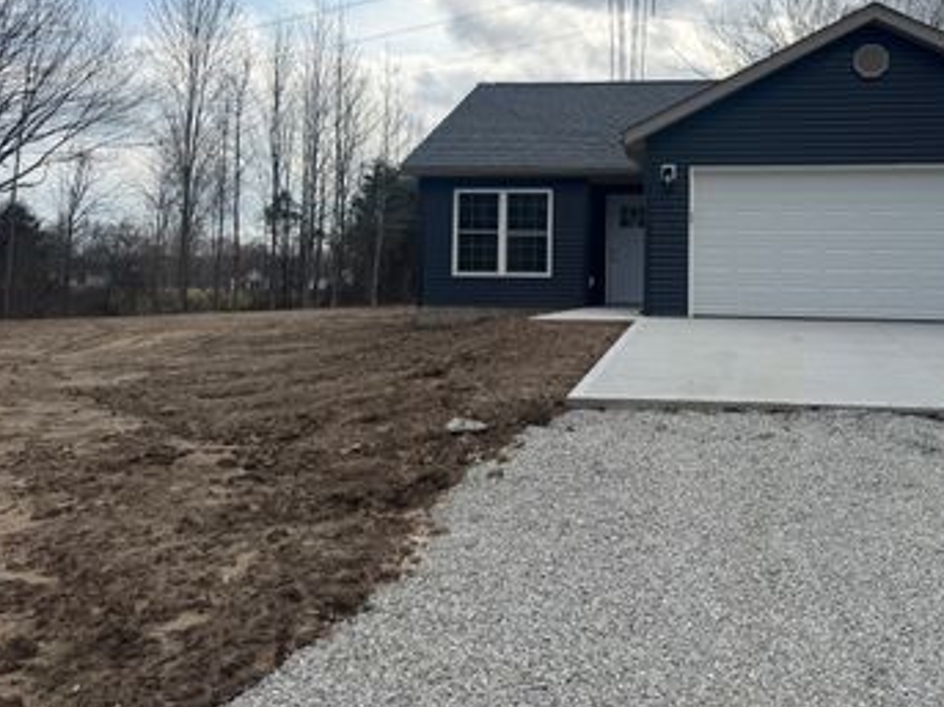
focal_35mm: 35
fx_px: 954
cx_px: 611
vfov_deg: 40.2
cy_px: 232
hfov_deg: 51.9
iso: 80
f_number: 1.78
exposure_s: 1/4608
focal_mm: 6.76
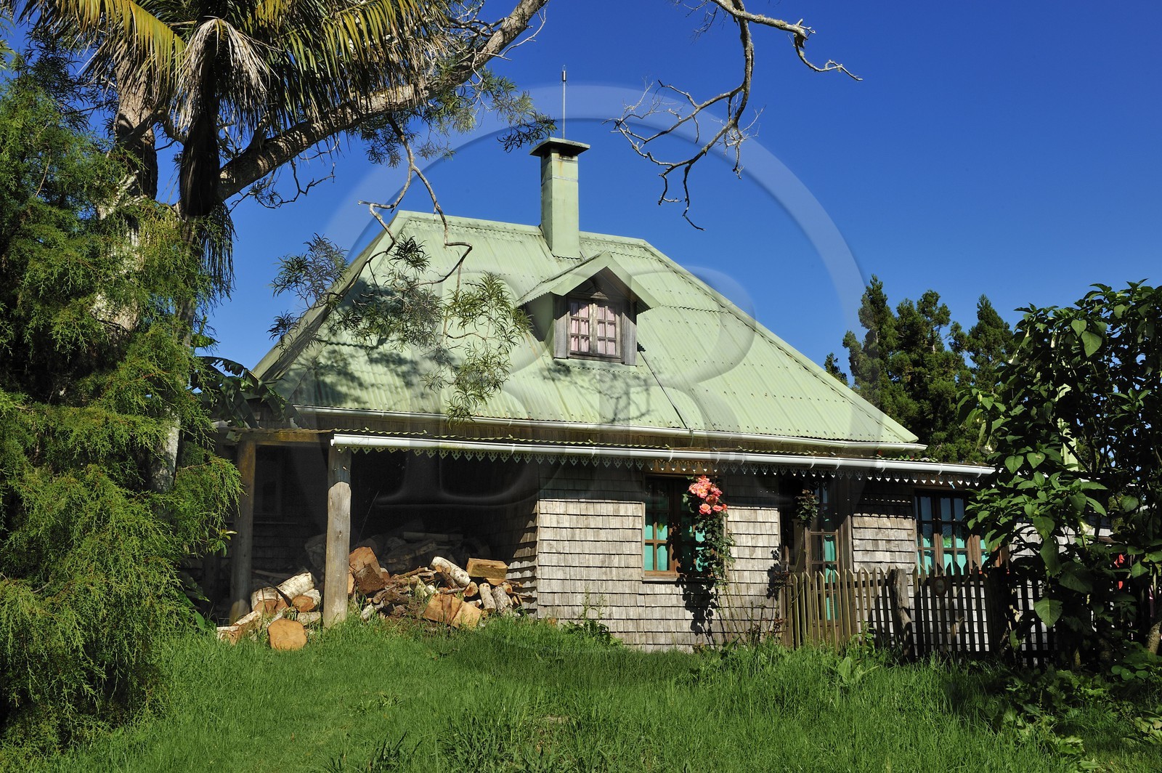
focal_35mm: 44
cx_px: 581
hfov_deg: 44.5
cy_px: 386
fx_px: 1419
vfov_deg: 30.5
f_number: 16
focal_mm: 44
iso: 200
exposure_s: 1/160
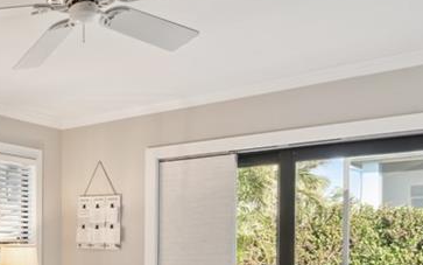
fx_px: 530
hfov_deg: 35.2
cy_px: 249
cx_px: -73
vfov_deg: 26.8
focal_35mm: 46
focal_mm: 16
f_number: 9
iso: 200
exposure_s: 1/3.33
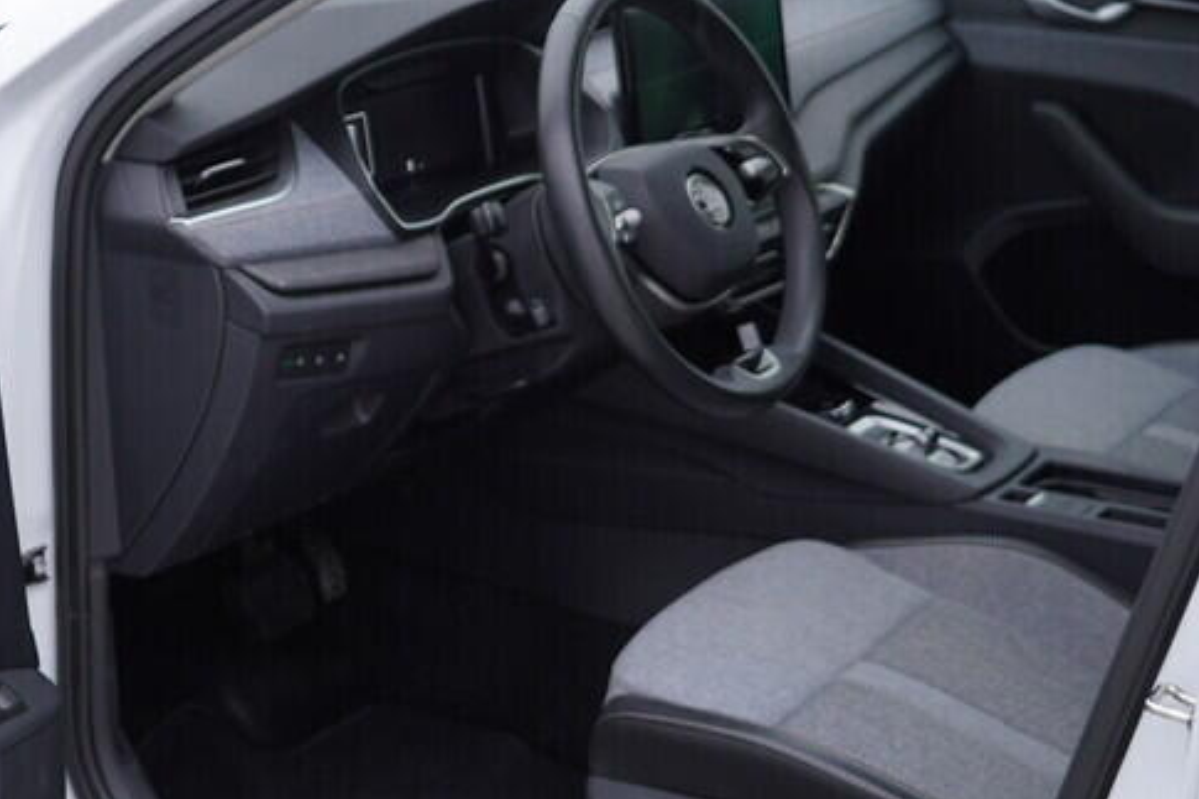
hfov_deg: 26.4
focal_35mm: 76
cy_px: 442
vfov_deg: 17.9
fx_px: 2530
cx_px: 331
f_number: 2.8
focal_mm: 24
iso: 125
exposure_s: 1/80
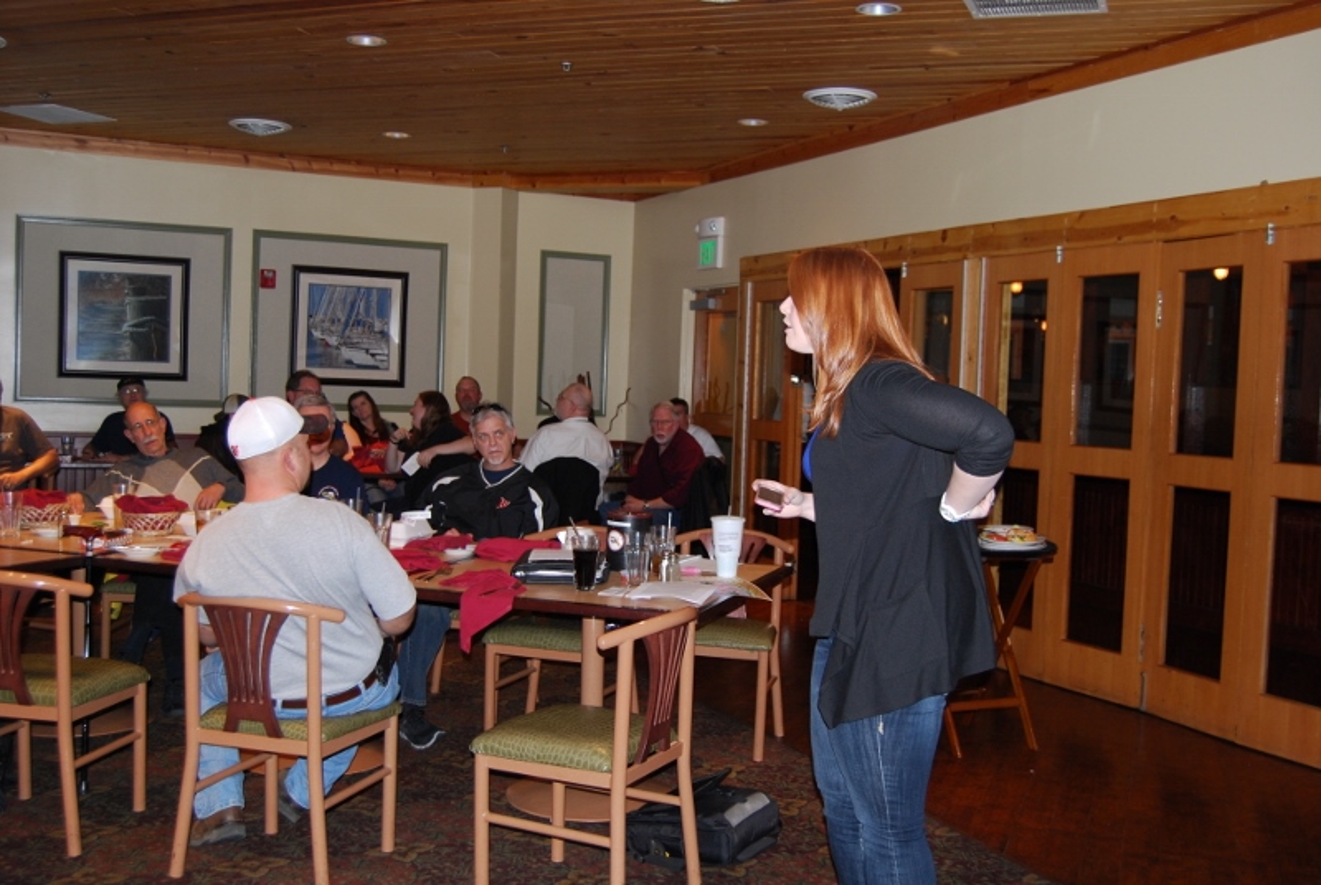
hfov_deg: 49.5
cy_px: 442
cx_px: 660
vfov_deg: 34.3
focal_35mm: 39
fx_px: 1433
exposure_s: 1/60
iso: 360
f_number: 4
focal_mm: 26
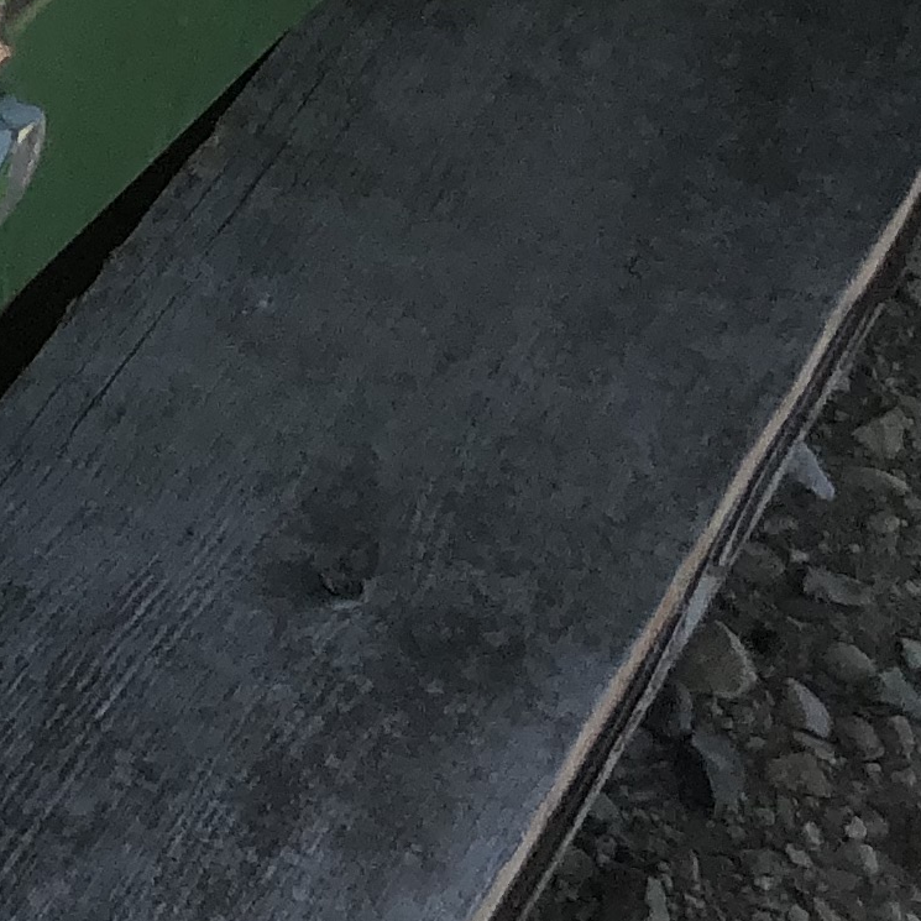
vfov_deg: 12.3
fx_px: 4034
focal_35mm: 134
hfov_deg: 11.3
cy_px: -504
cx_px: -1111
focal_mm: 3.99
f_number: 1.8
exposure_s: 1/1350
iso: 20
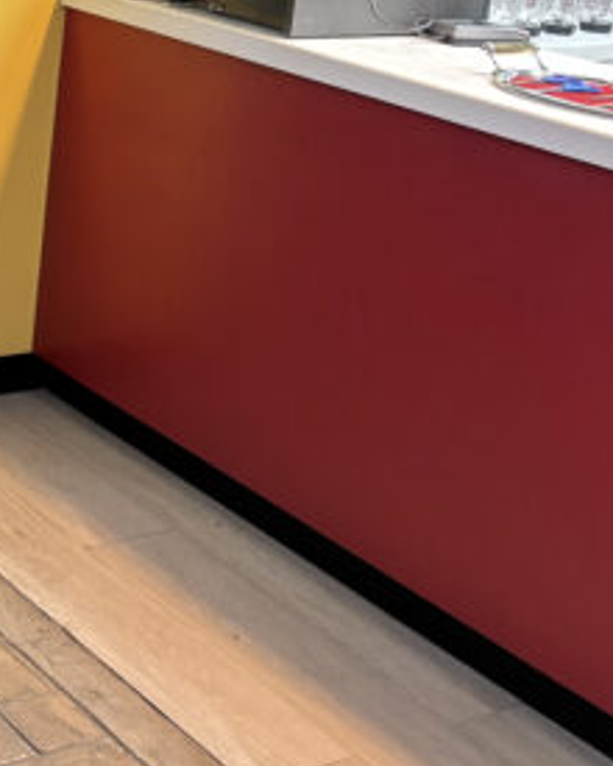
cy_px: 45
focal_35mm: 71
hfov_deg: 19.3
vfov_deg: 25.7
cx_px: -262
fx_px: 1610
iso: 200
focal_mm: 5.96
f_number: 1.6
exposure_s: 1/60
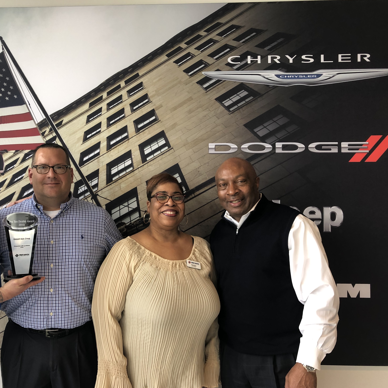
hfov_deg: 48.0
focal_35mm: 34
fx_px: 431
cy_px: 199
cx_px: 147
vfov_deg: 48.4
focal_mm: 3.99
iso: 25
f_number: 1.8
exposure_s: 1/40
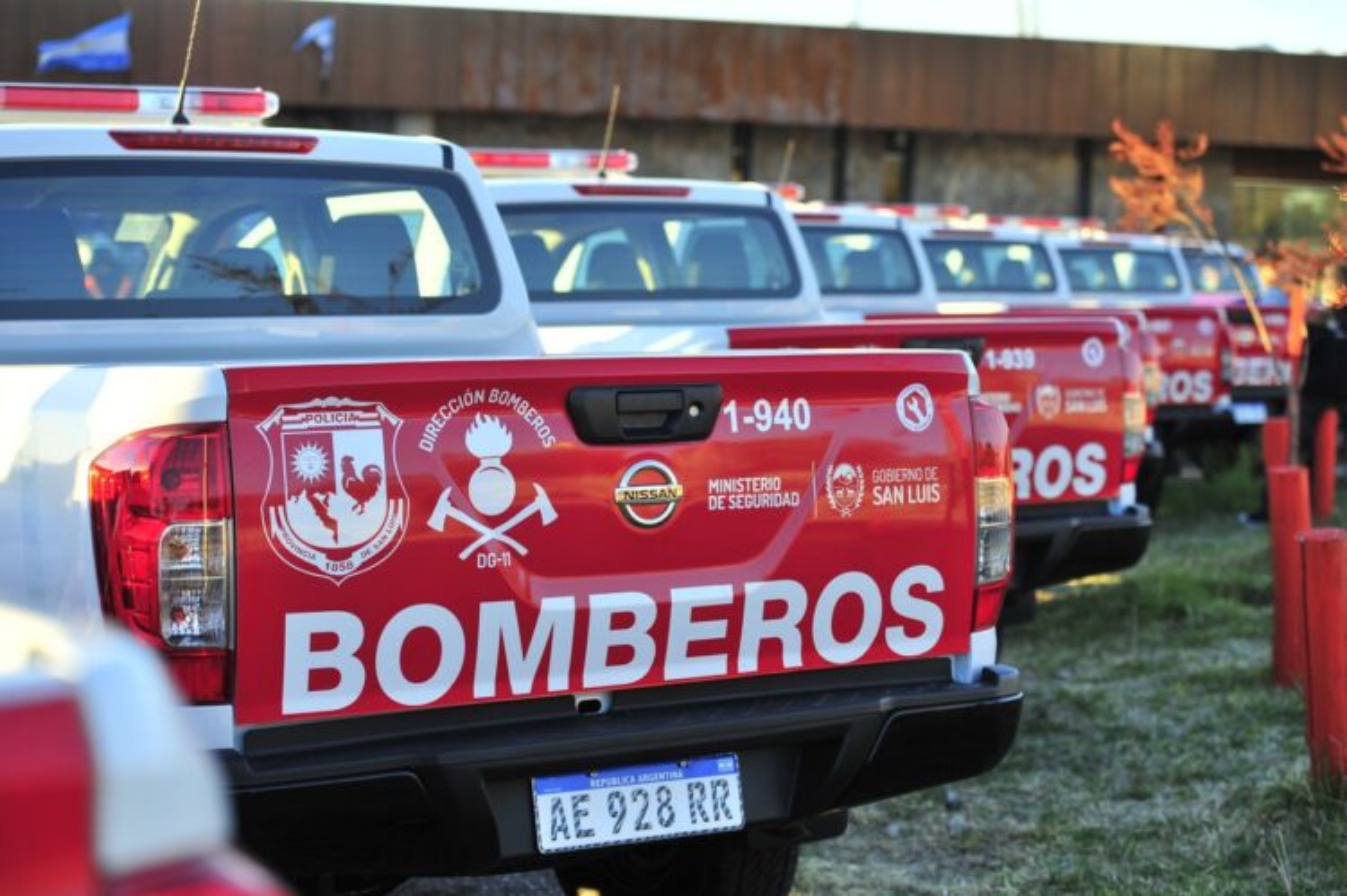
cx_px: 674
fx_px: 2617
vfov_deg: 19.4
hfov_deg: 28.9
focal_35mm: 70
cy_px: 448
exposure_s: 1/400
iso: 250
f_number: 3.2
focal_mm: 70
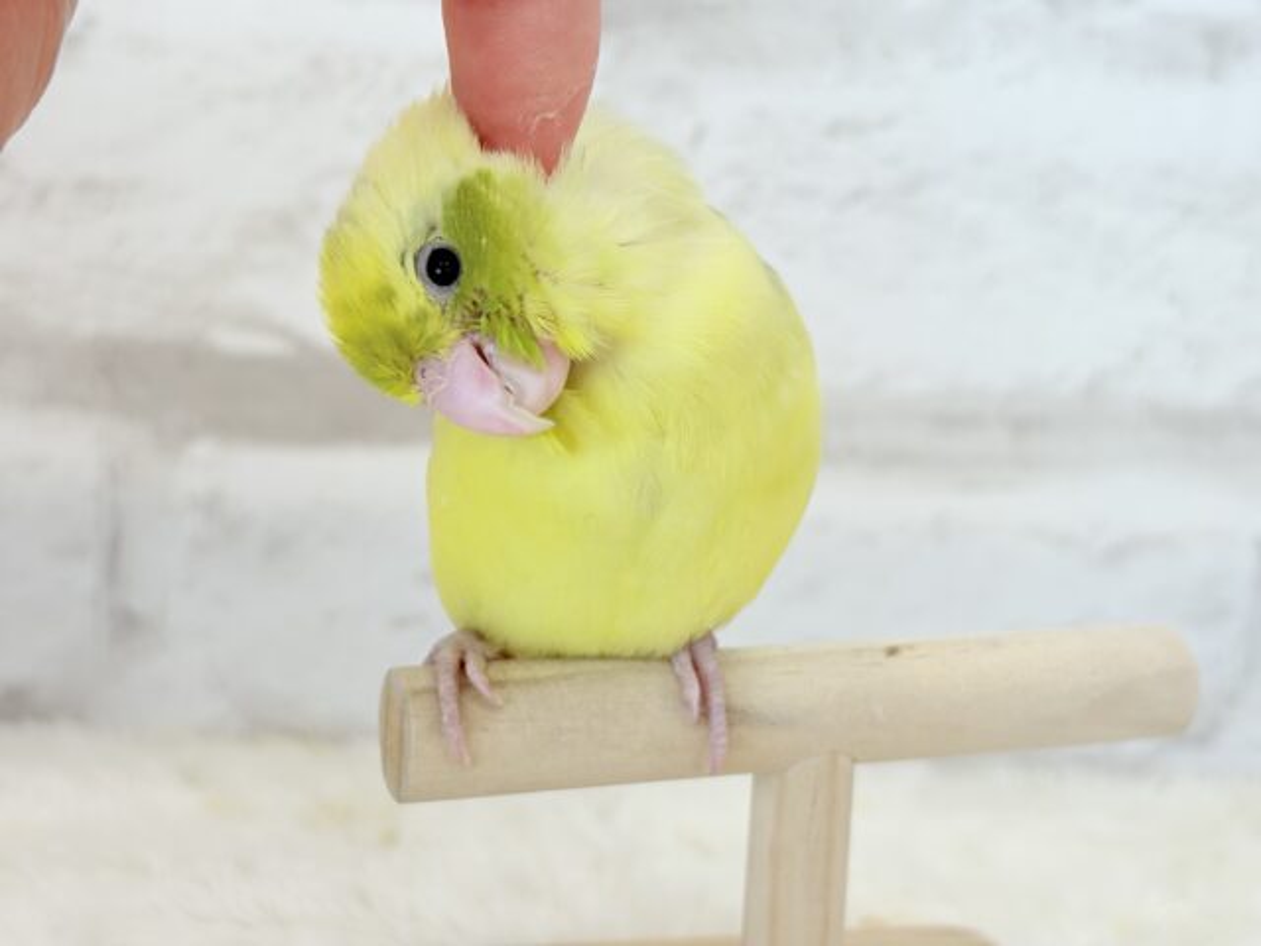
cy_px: 473
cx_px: 630
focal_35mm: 52
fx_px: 1894
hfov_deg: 36.8
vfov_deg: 28.0
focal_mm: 5.96
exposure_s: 1/121
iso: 50
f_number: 1.6
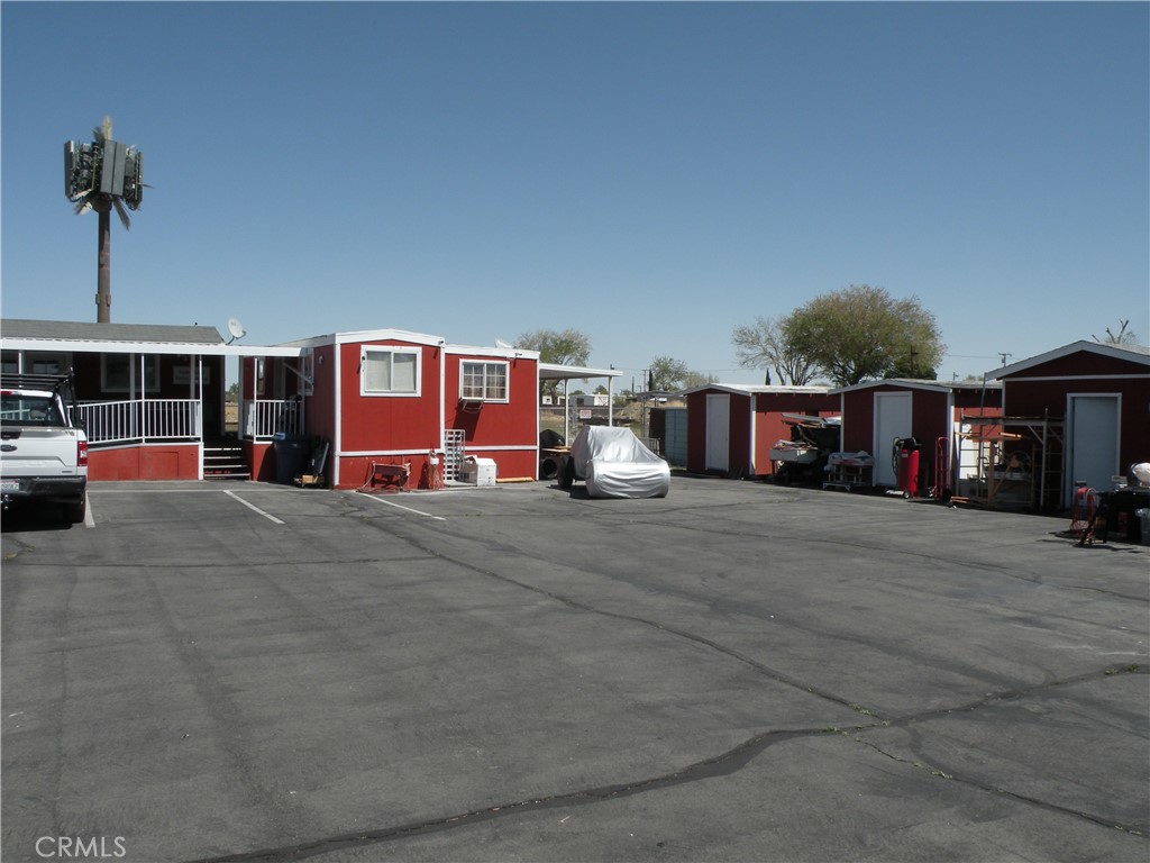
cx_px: 575
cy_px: 432
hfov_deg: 65.3
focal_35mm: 27
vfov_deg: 51.4
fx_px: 897
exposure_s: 1/349
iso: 64
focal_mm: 4.7
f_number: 7.1
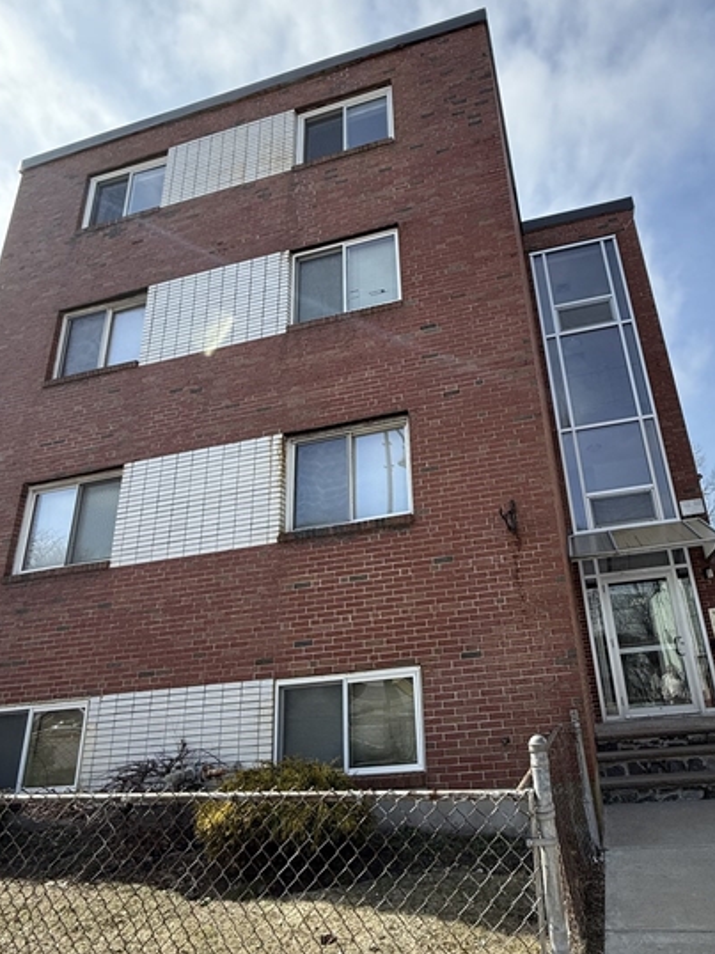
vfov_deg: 81.7
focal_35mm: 20
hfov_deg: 64.6
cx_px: 463
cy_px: 504
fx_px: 551
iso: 64
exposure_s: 1/985
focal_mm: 2.22
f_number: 2.2
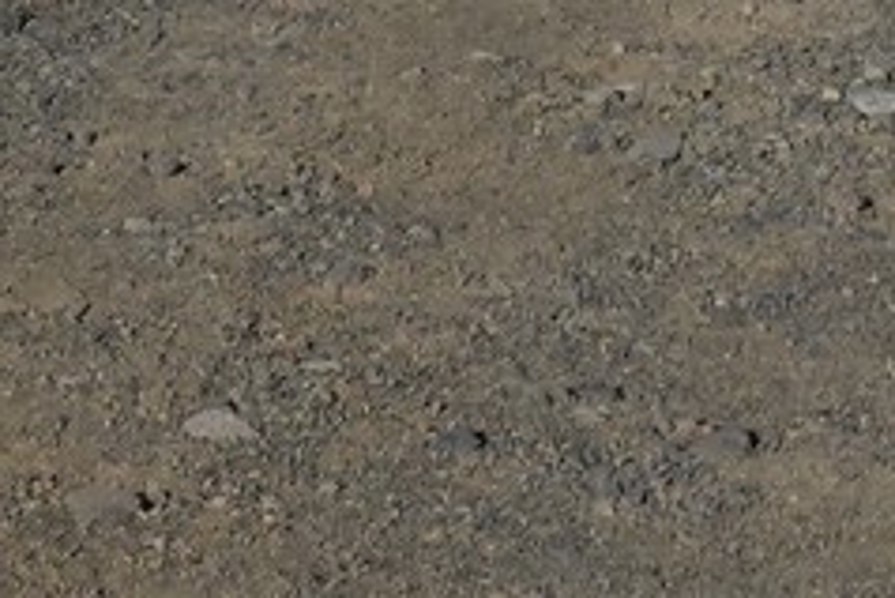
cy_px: -1143
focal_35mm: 213
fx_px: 5298
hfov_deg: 9.4
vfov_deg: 6.0
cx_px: 1320
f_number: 8
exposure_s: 1/1600
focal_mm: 12.25
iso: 640
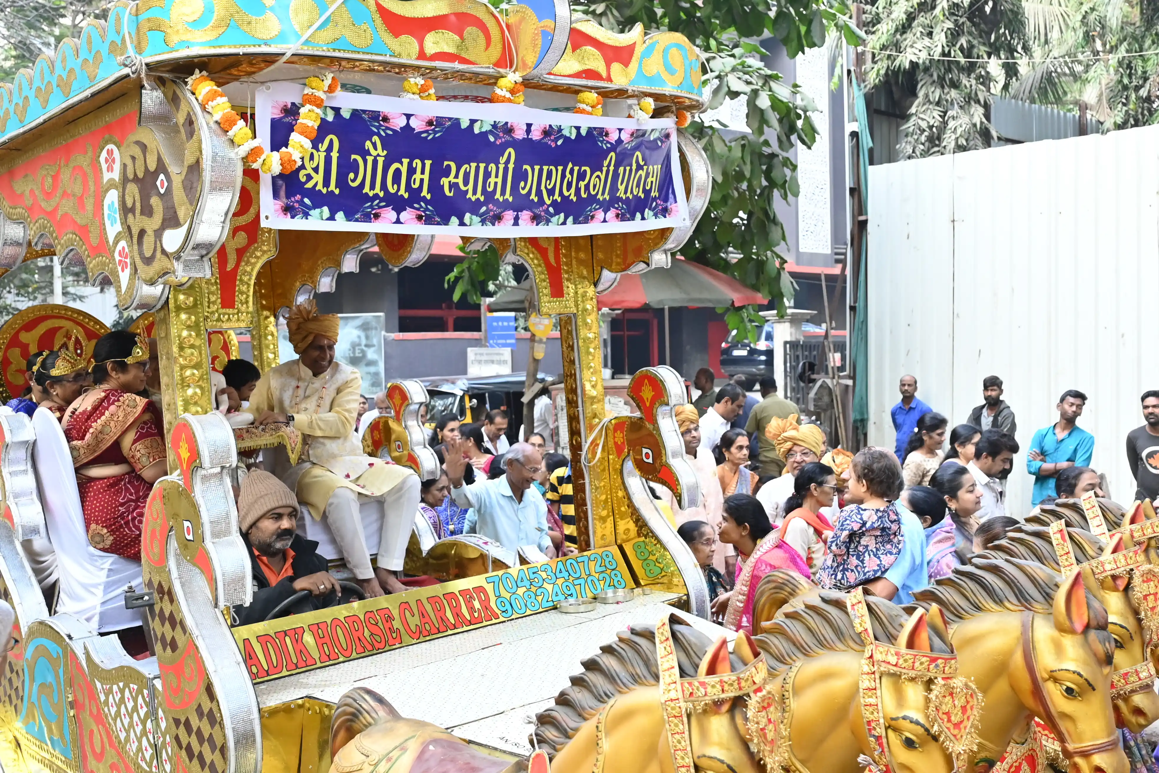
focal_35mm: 36
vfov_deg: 36.9
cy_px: 386
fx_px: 1159
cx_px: 580
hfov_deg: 53.1
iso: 2000
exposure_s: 1/125
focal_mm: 24
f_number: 4
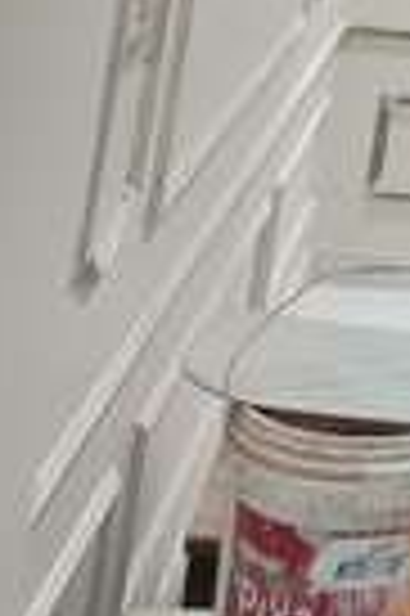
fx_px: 1661
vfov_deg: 17.2
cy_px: -501
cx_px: 734
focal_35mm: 97
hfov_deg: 12.8
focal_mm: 5.31
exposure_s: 1/50
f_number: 1.7
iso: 269
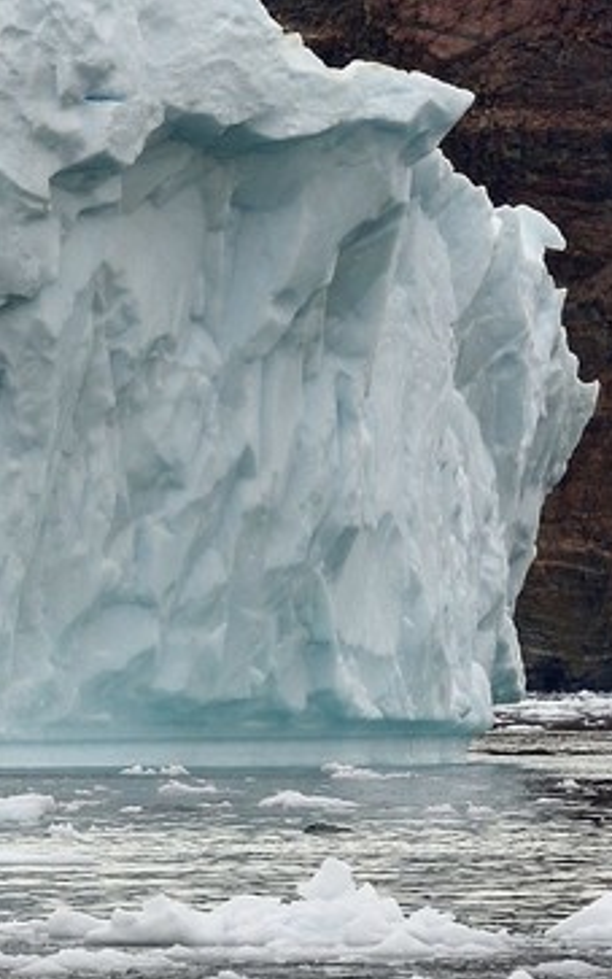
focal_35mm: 899
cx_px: -1426
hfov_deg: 1.5
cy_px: 442
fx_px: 23982
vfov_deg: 2.3
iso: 400
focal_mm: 200
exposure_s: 1/500
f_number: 10
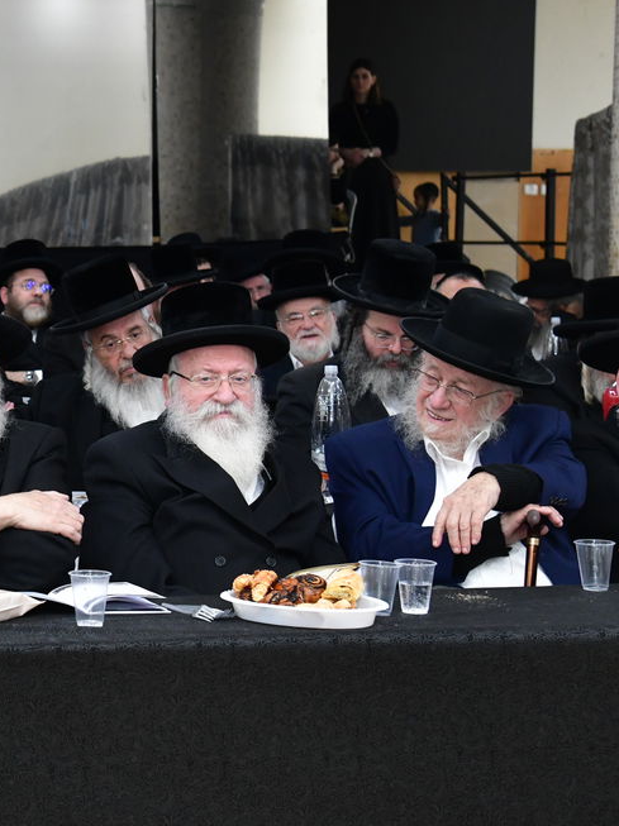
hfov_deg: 14.4
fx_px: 2363
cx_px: -156
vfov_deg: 19.8
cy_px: 313
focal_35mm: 99
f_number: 5.6
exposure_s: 1/100
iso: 2000
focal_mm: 48
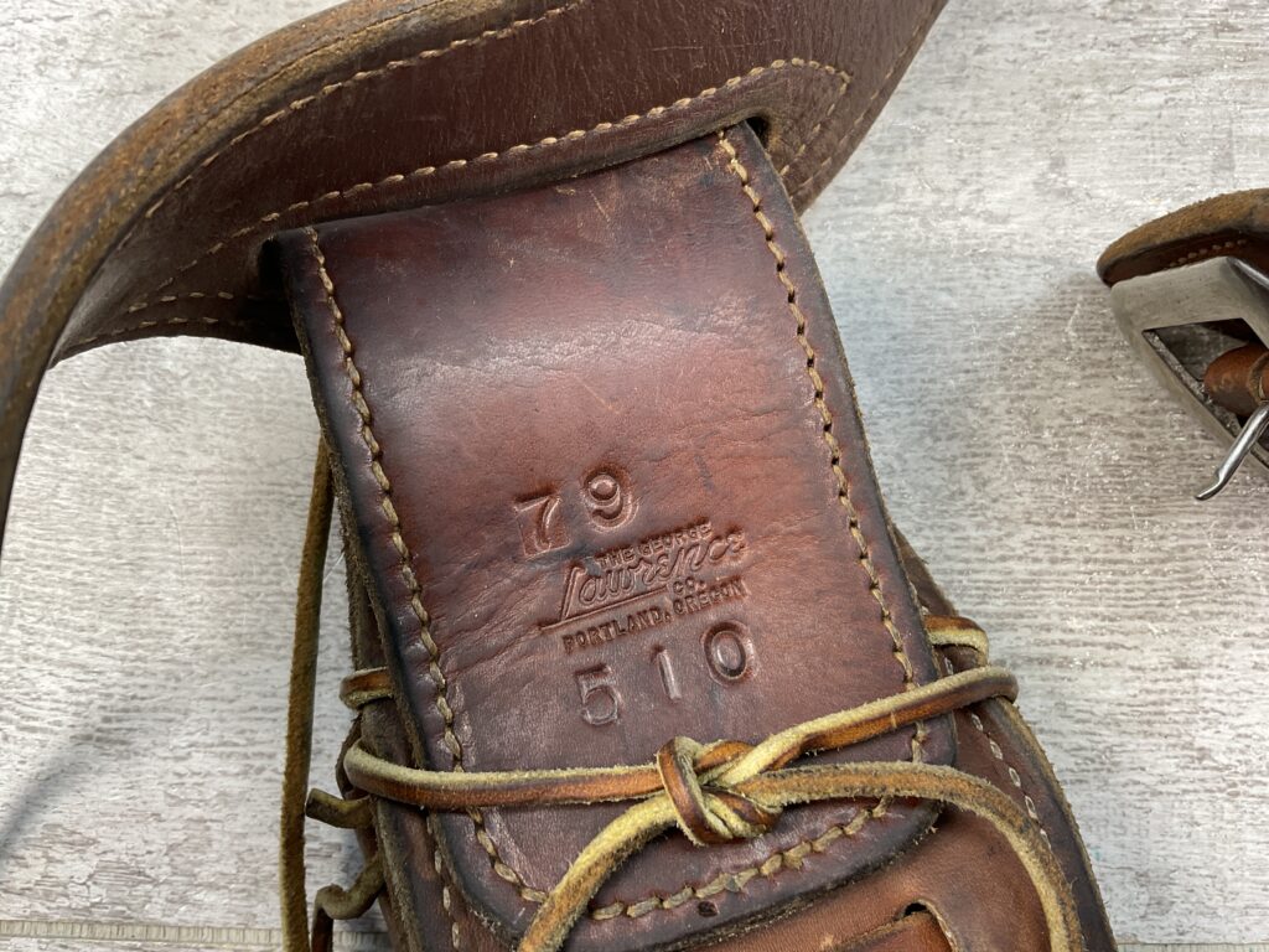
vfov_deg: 48.2
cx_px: 634
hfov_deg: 61.7
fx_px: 1063
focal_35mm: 29
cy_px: 476
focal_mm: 3
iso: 32
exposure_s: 1/120
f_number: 1.8
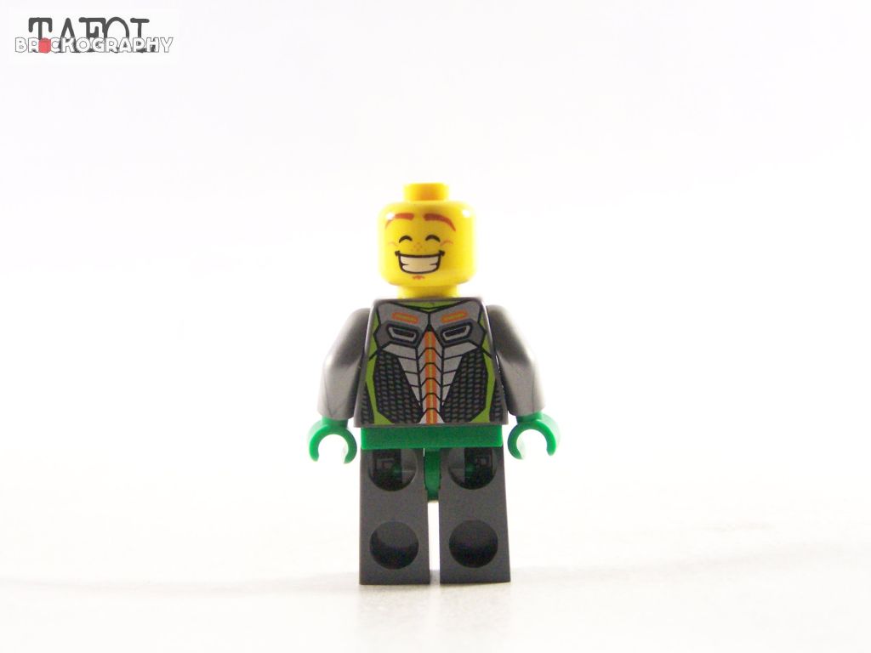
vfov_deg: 21.9
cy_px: 326
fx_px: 1686
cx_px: 436
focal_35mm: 67
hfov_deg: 29.0
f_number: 3.2
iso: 400
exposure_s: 1/60
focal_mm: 11.1
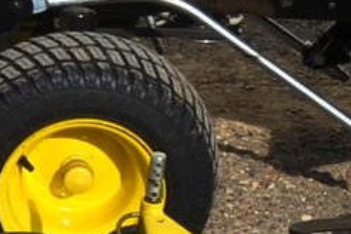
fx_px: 2038
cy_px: 59
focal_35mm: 209
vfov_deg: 6.6
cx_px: 330
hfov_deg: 9.8
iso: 100
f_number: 9
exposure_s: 1/320
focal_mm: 20
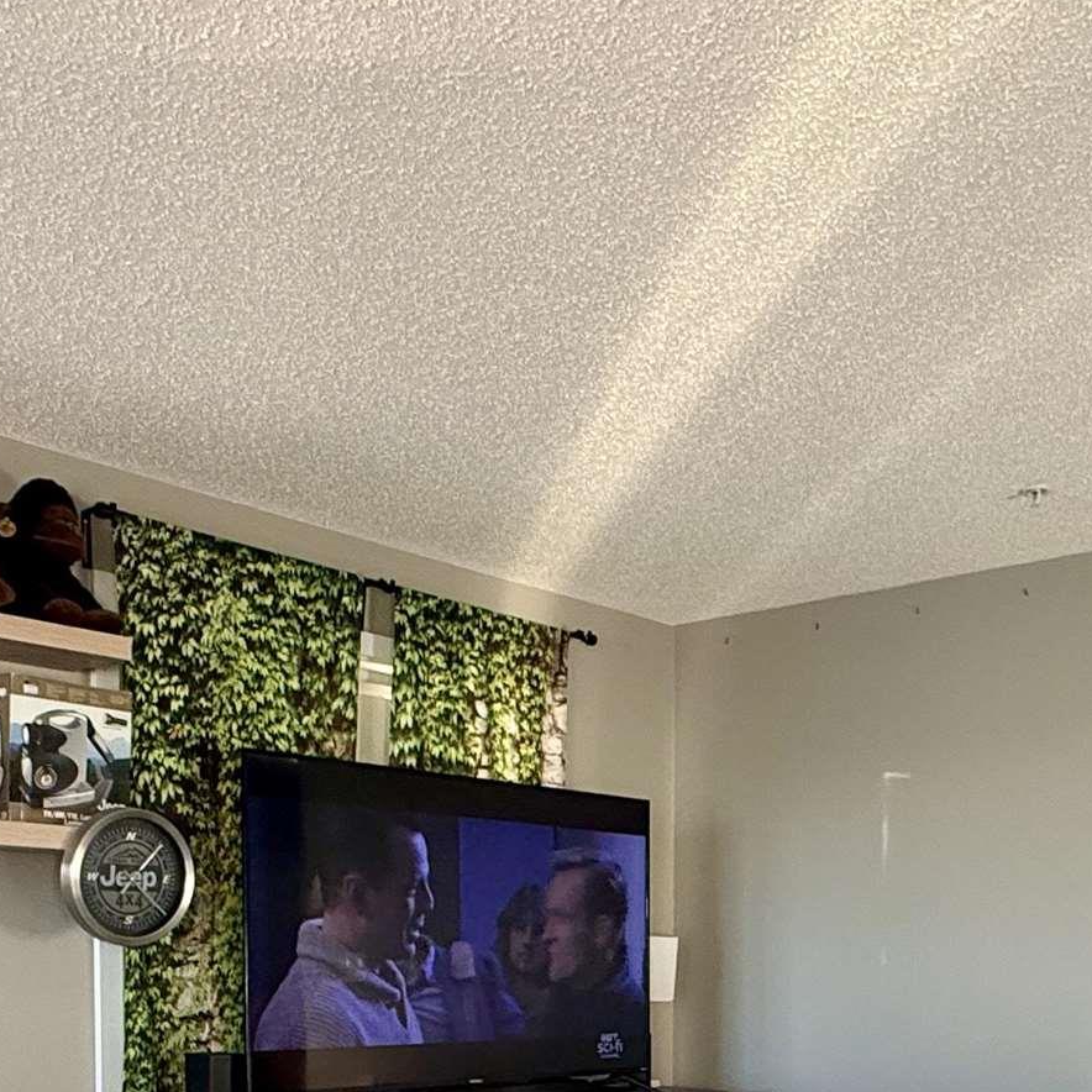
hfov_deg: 39.0
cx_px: 653
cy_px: 1035
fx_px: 1535
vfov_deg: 36.1
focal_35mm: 43
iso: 250
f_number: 2.2
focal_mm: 2.22
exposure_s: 1/99
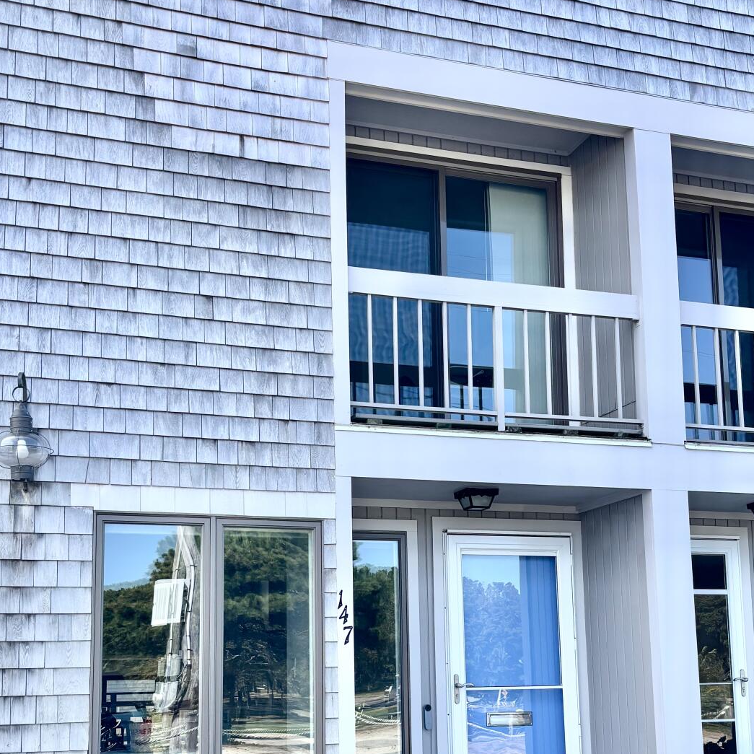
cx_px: 387
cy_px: 527
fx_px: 1084
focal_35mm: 44
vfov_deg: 37.7
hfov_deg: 38.3
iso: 50
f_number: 1.6
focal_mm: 5.96
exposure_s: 1/865
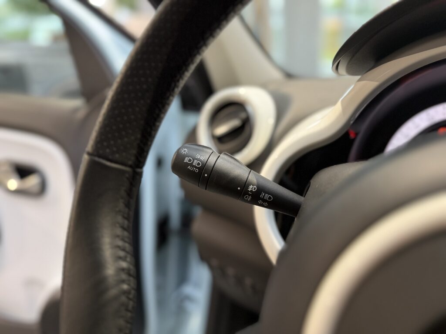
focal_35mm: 24
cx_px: 223
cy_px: 167
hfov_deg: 71.6
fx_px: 309
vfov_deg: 56.8
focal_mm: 6.76
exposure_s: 1/50
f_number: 1.78
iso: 250
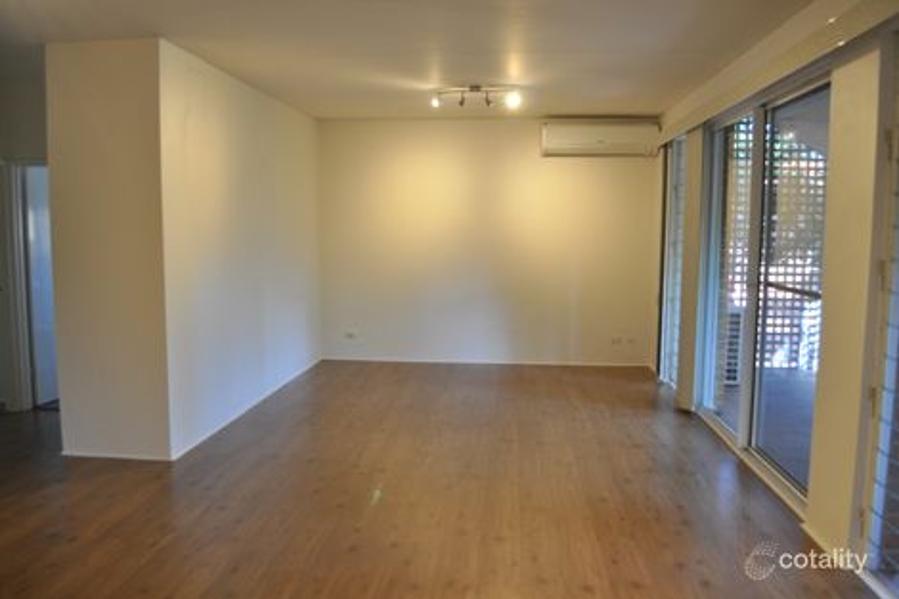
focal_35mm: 27
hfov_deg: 67.4
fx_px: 674
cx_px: 450
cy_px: 300
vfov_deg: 47.9
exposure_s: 1/15
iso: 200
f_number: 4
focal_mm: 18
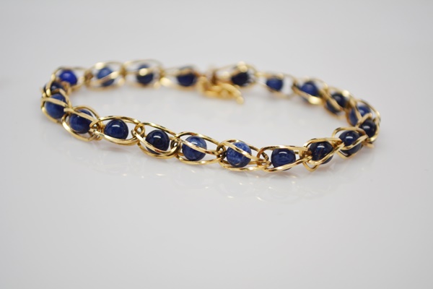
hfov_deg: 26.0
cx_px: 216
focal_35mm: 78
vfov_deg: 17.5
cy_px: 144
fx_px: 938
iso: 400
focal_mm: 52
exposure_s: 1/100
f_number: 5.6
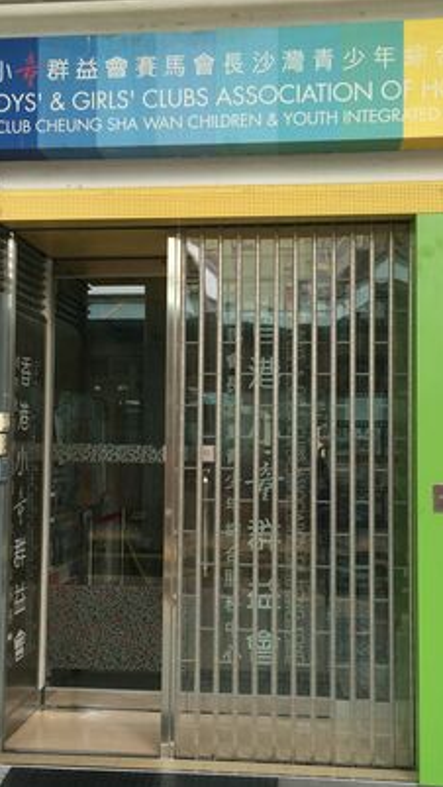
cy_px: 394
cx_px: 212
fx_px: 917
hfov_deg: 27.1
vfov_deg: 46.4
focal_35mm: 44
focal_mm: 4.12
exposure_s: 1/120
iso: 32
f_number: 2.2
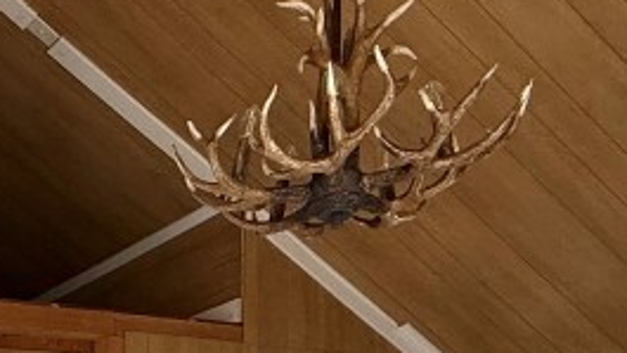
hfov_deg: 28.9
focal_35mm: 59
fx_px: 981
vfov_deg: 17.2
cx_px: -187
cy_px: 611
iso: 200
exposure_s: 1/99
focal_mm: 2.22
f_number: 2.2
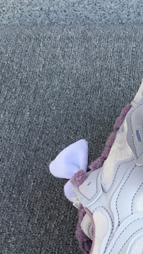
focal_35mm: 75
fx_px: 505
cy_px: 156
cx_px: 252
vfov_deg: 28.1
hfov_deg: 14.3
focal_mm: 3.3
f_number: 2.4
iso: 25
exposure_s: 1/356
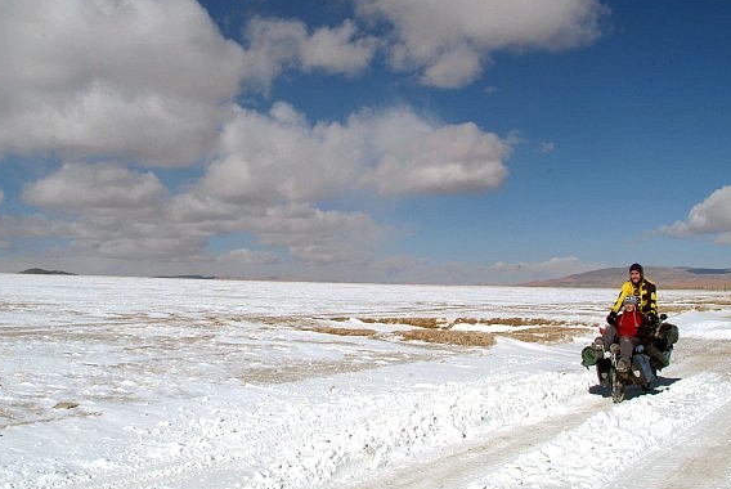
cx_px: 354
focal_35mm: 38
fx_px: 772
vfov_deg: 35.1
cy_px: 235
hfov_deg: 50.6
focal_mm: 18
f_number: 11
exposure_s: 1/500
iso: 200
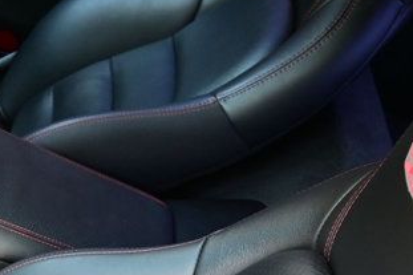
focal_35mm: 79
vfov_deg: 16.2
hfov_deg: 24.7
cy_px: 377
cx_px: 13
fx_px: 906
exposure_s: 1/25
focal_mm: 16
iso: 250
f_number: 3.5
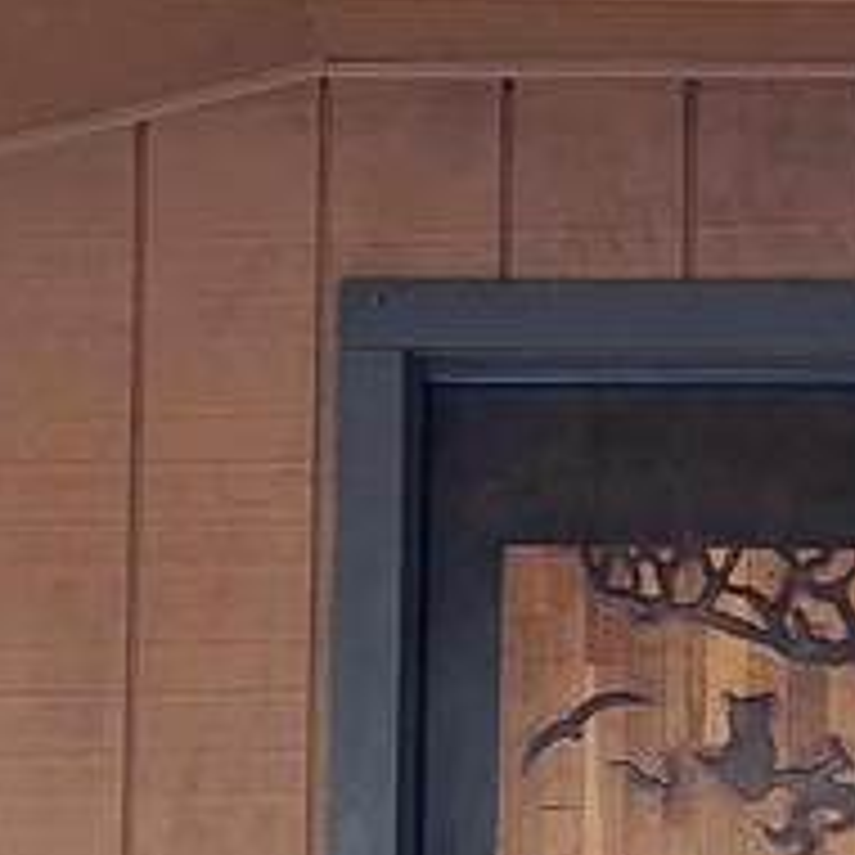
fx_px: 3828
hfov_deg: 12.7
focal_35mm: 137
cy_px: 999
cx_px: 702
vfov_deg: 12.5
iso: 64
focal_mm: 5.54
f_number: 1.8
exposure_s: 1/120
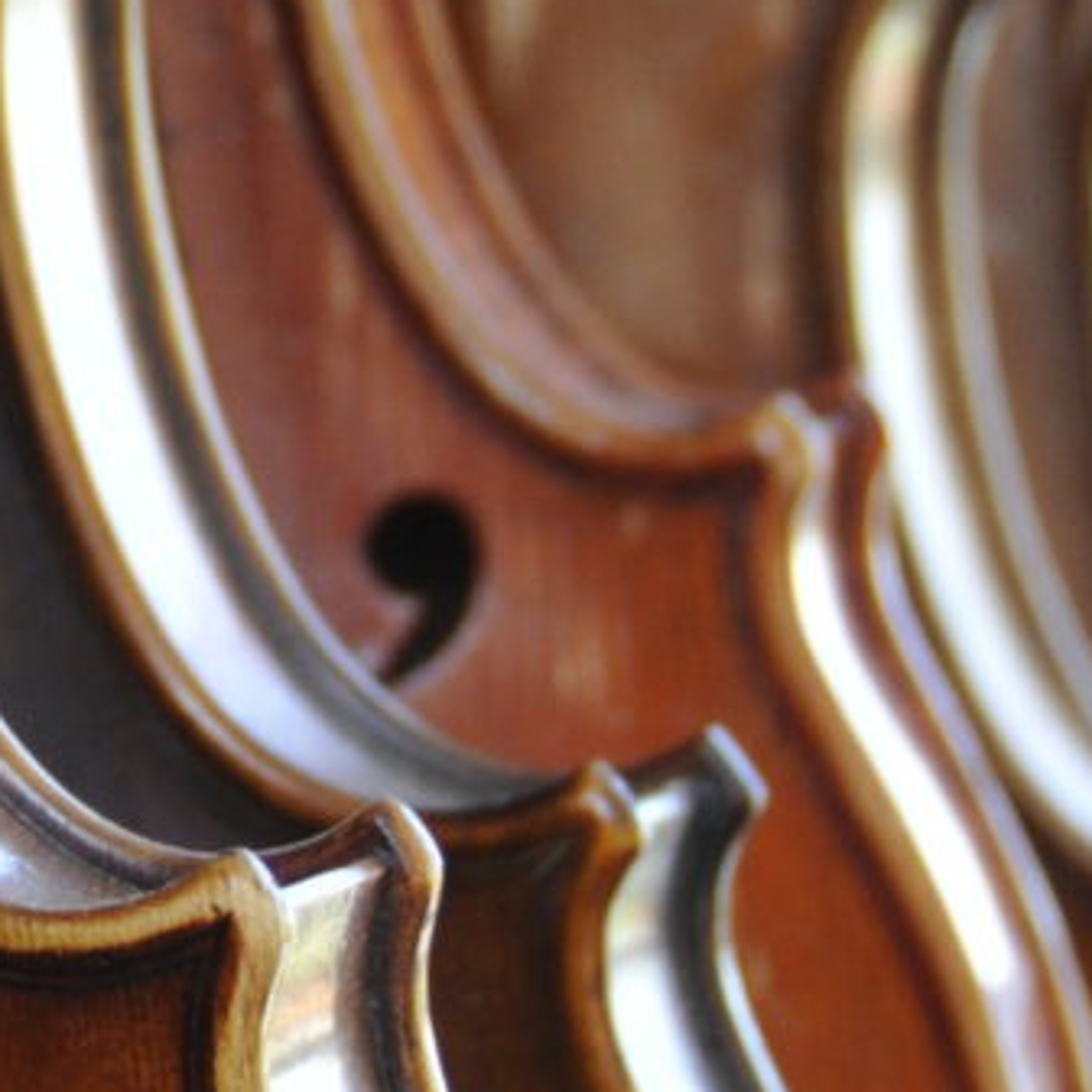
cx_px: -666
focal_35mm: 403
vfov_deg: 4.3
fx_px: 14383
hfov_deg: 4.3
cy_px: 396
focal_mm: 52
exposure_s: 1/50
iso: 500
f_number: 4.8
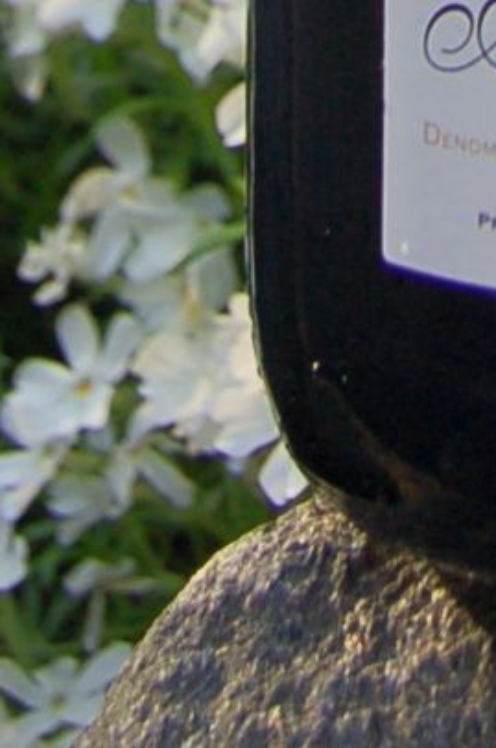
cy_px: -1194
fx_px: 4151
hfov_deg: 6.8
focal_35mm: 200
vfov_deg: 9.0
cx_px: 715
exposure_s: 1/125
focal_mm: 24
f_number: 5.6
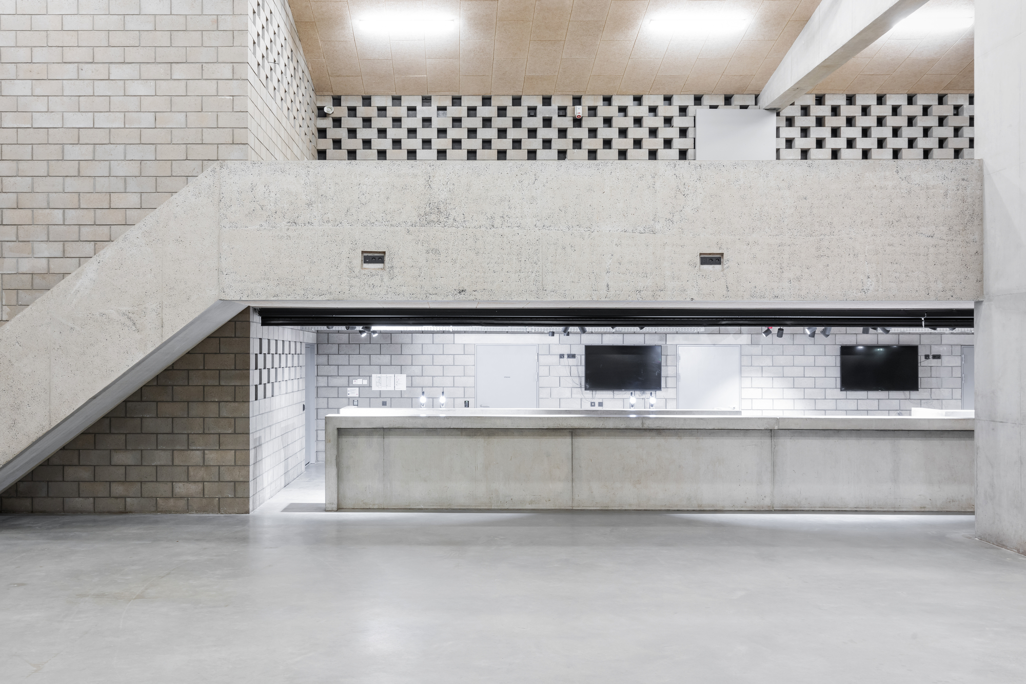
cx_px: 513
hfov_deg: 58.7
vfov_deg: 41.1
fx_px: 912
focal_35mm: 32
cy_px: 342
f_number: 13
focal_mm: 32
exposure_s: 2.5
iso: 250
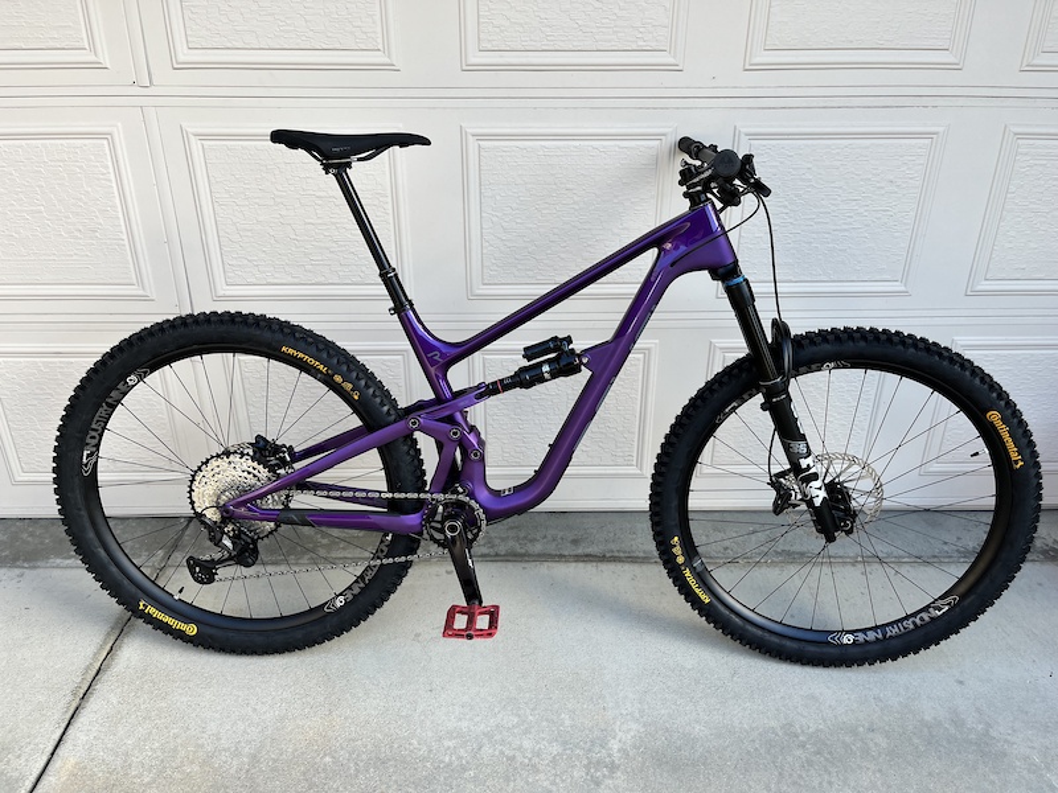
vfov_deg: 53.1
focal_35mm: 26
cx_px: 529
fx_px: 795
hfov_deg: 67.3
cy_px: 396
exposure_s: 1/214
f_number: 1.6
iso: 40
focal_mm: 5.1
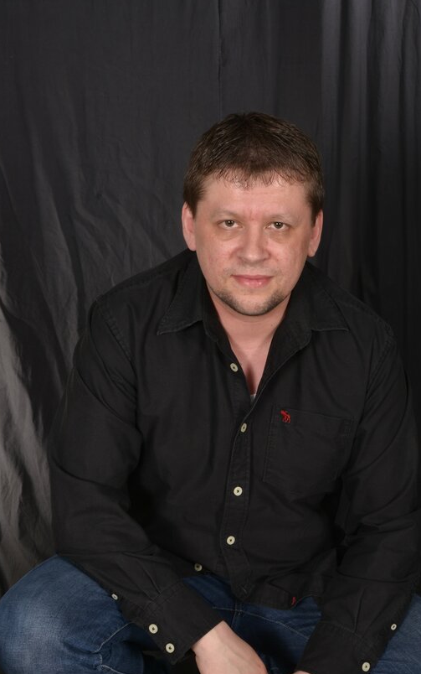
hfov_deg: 17.8
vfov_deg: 27.9
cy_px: 483
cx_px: 277
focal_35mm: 73
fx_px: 1339
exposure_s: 1/125
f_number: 14
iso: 200
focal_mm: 48
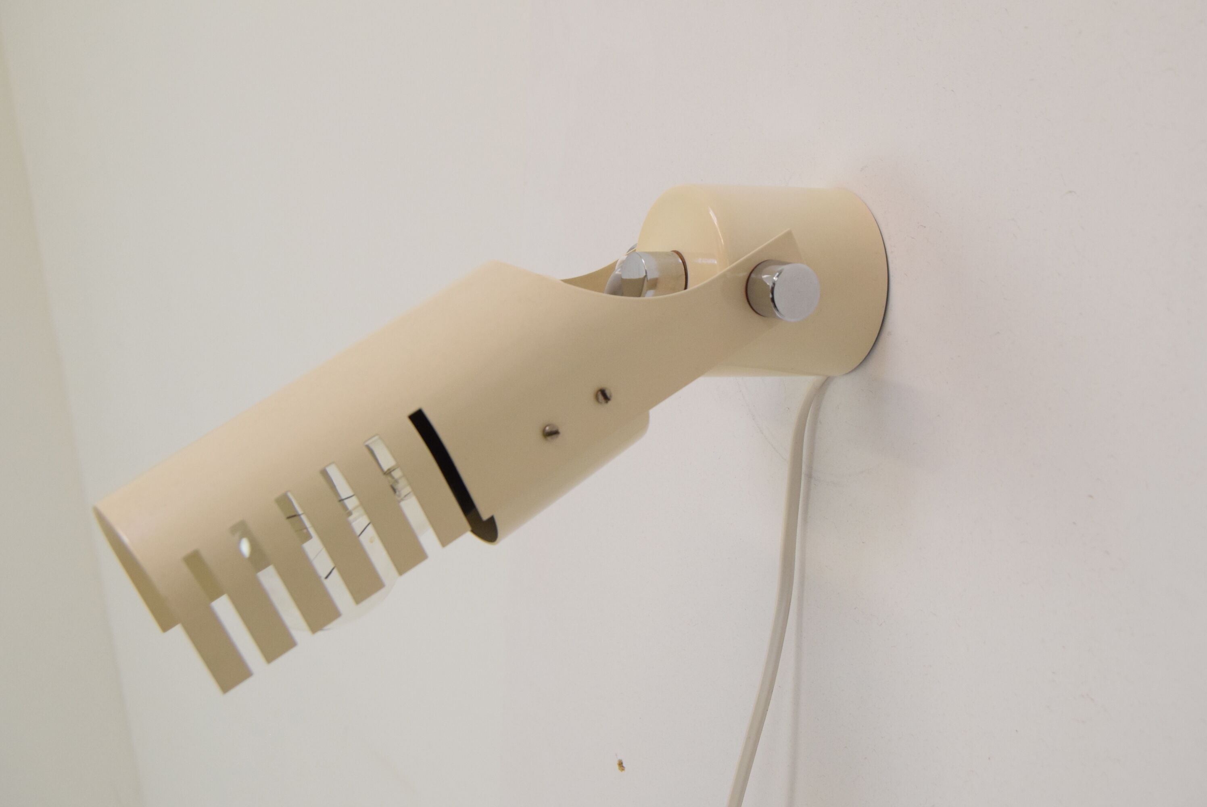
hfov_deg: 35.0
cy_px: 404
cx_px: 604
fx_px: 1913
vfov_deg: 23.8
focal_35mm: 57
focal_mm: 38
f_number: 8
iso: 1600
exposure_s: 1/250
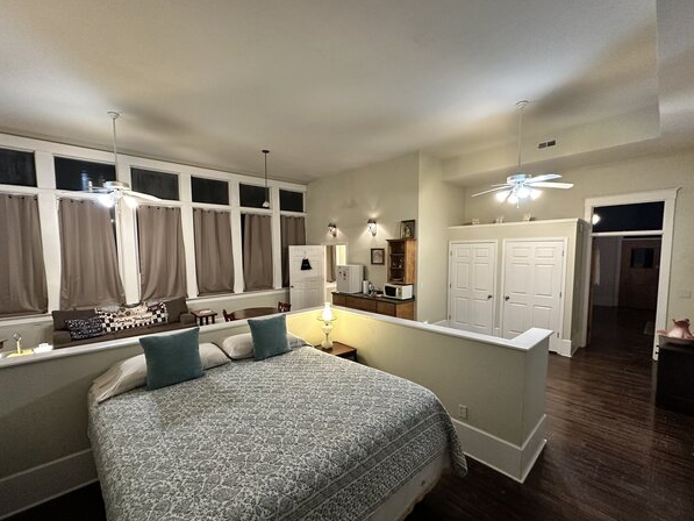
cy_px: 273
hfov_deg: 98.1
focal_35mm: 15
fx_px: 301
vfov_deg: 81.7
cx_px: 330
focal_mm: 2.22
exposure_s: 1/60
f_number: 2.2
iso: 500
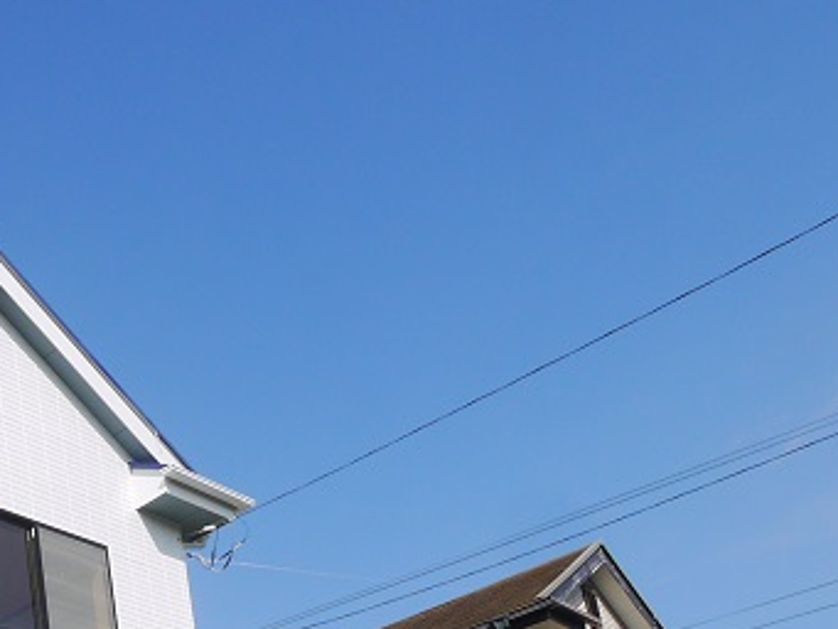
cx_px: -268
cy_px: 897
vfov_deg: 25.3
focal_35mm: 46
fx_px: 1114
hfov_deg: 31.3
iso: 160
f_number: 9
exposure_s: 1/400
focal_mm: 7
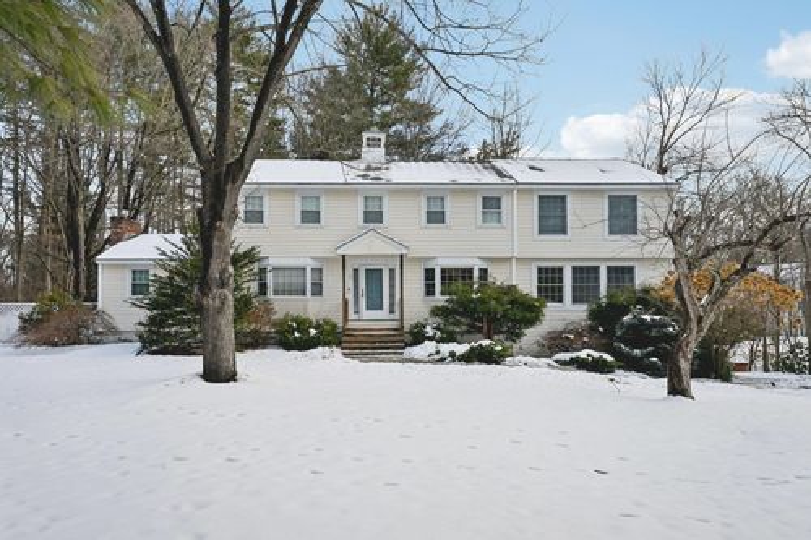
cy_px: 270
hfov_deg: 81.2
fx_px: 473
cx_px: 406
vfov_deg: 59.5
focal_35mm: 21
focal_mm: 21
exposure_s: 1/640
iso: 400
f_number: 8
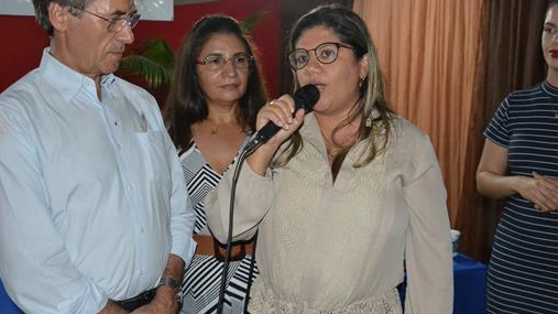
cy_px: 159
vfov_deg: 28.6
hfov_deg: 48.7
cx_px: 298
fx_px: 616
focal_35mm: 42
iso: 3200
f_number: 3.8
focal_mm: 21
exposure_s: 1/60
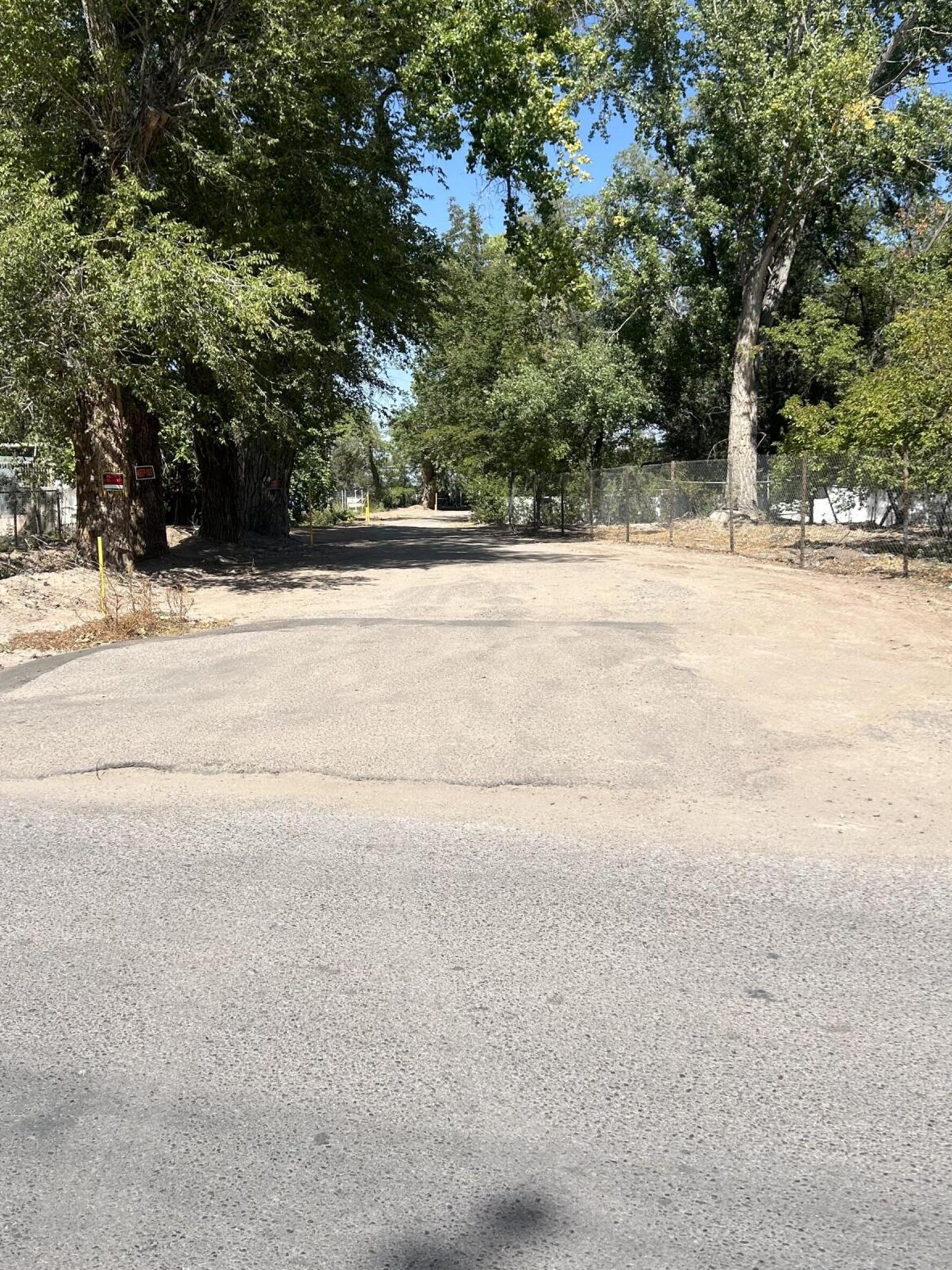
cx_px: 466
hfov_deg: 42.9
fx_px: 1210
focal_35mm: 33
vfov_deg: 55.3
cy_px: 588
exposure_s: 1/4115
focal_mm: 5.7
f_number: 1.5
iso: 50
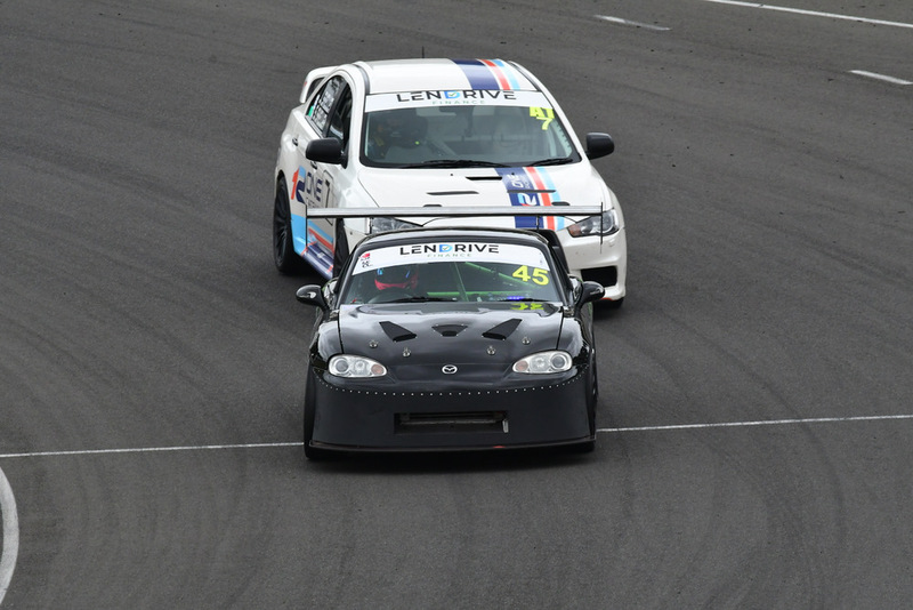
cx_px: 456
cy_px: 305
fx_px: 12938
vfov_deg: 2.7
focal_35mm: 510
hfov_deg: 4.0
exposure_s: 1/640
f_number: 11
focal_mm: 340
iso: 1000
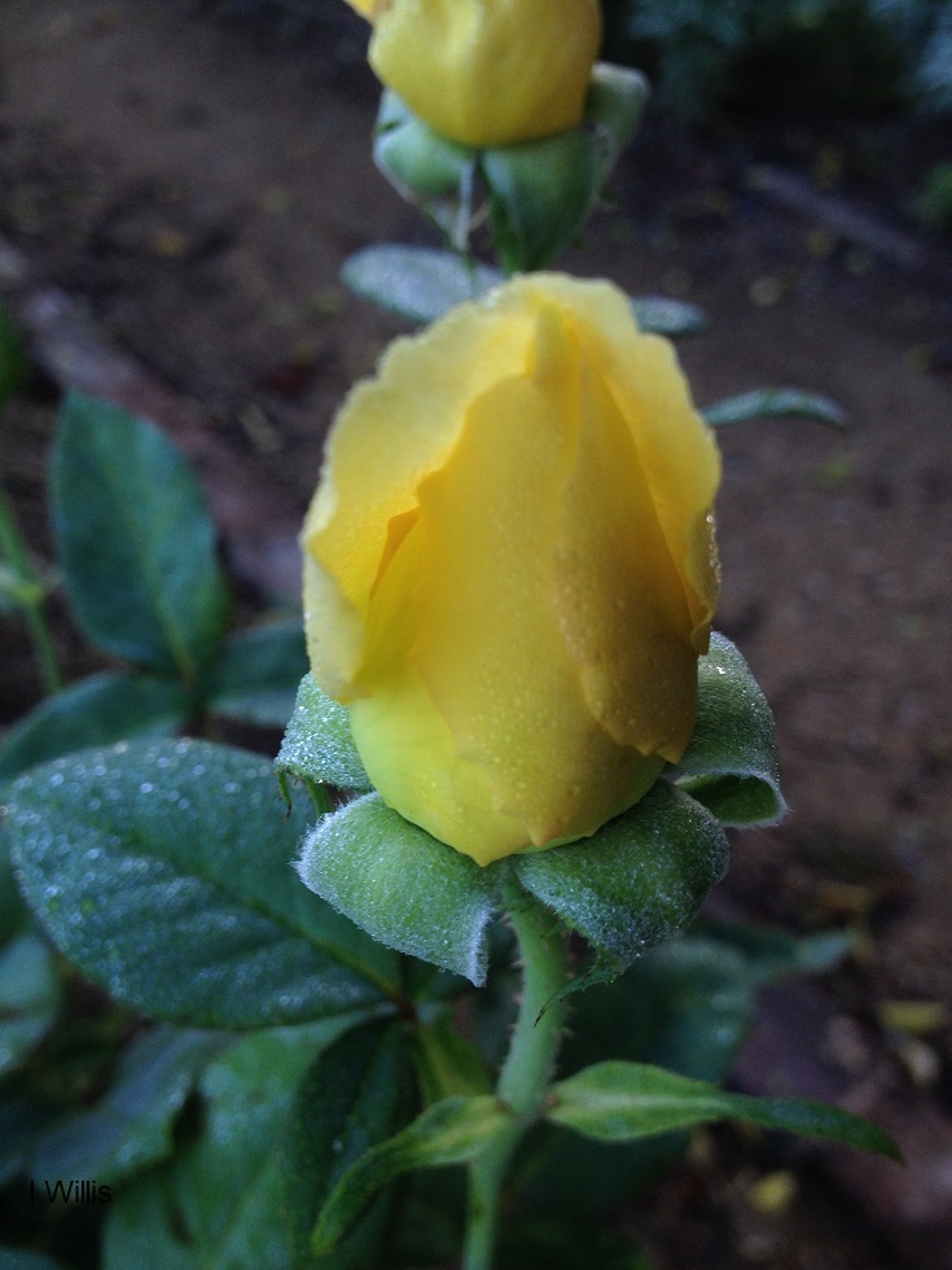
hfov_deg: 40.7
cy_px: 635
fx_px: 1283
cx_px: 476
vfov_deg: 52.6
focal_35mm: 35
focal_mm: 4.28
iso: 50
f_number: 2.4
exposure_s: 1/120
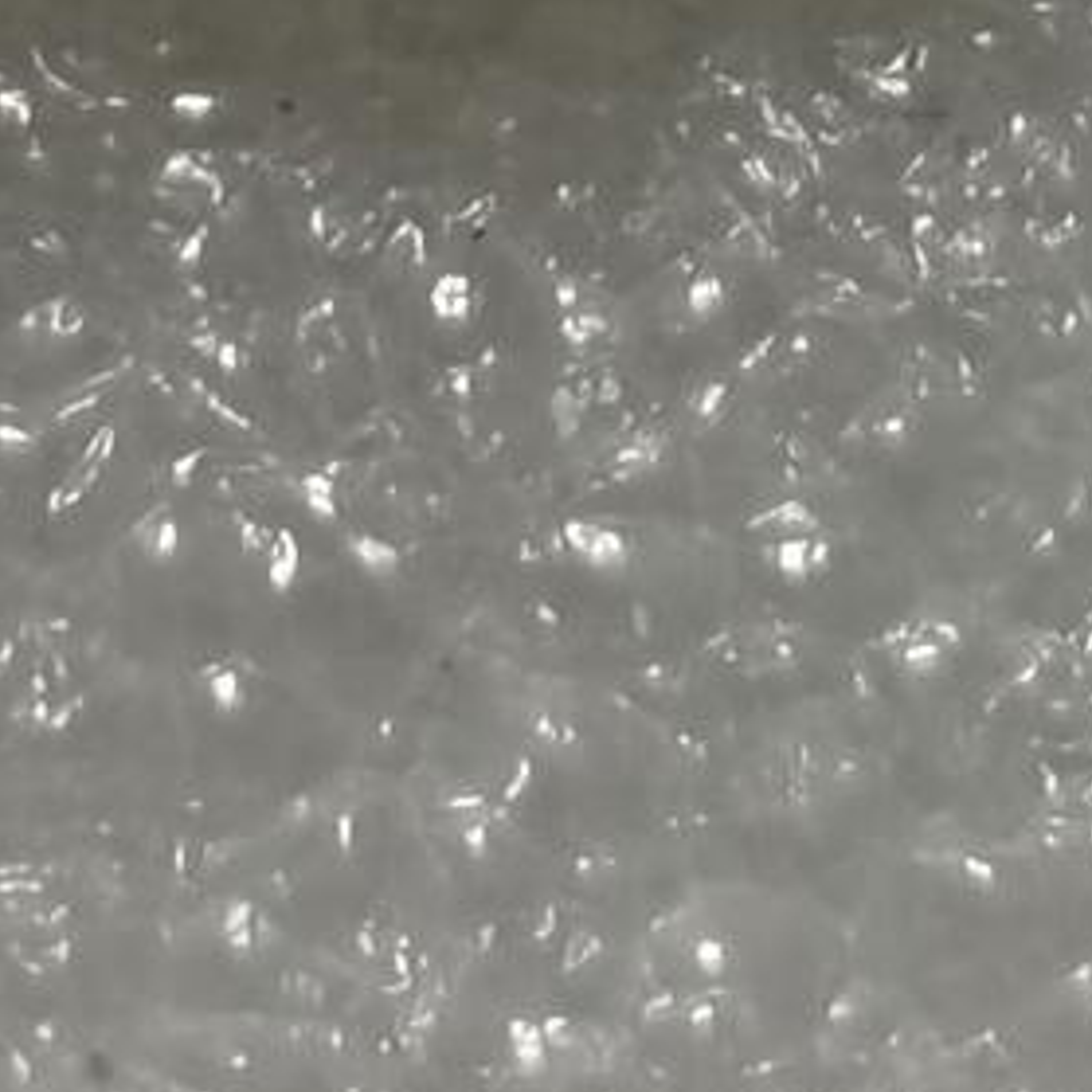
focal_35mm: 417
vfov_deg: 4.1
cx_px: 125
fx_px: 14883
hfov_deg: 4.2
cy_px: -2090
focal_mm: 5.58
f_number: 1.8
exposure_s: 1/100
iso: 64
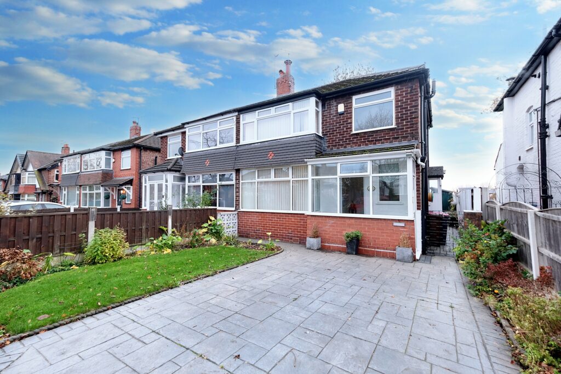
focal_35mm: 15
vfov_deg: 77.3
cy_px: 187
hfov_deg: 100.4
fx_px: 234
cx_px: 280
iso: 640
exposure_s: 1/60
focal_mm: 10
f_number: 4
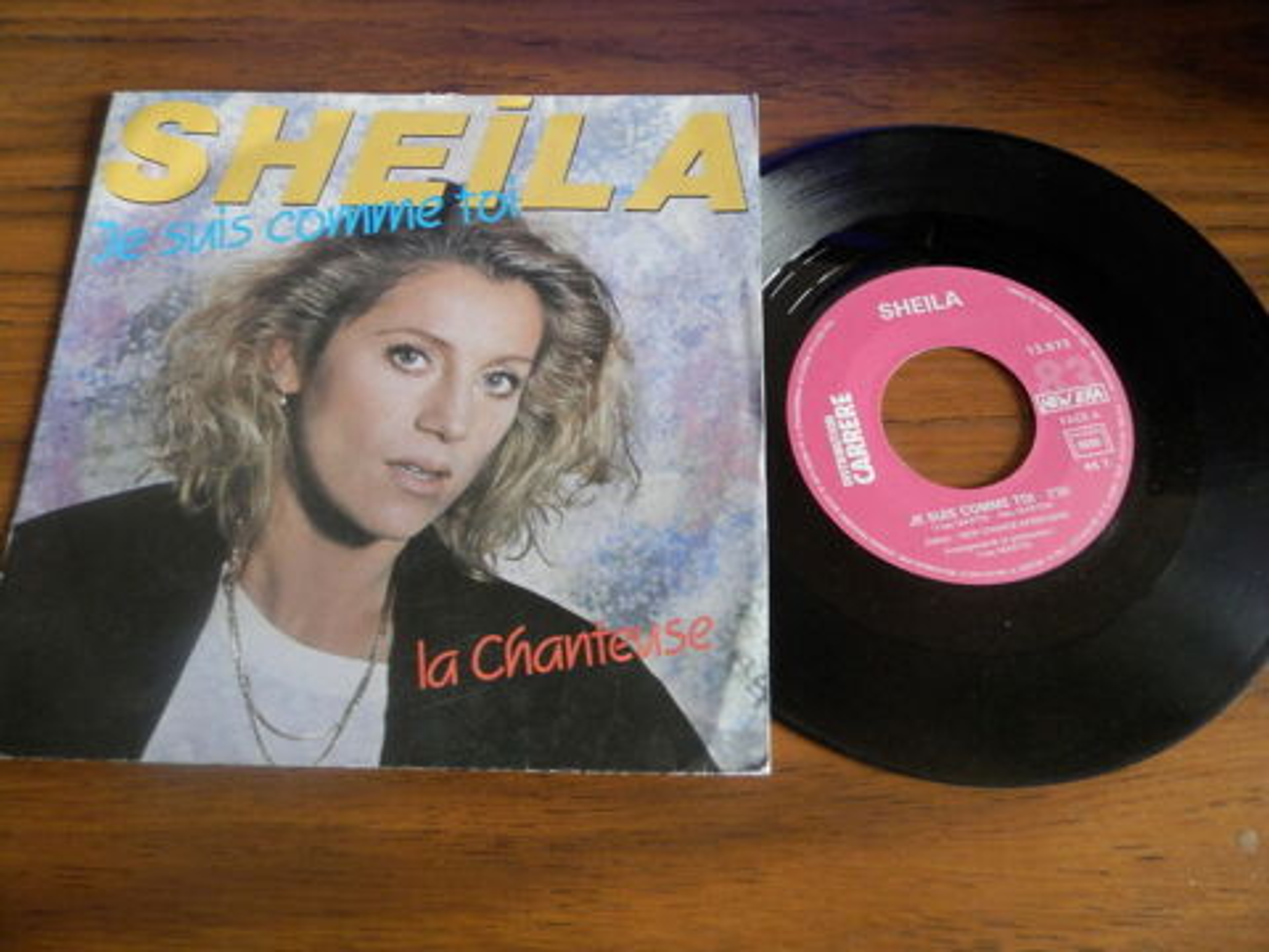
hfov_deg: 69.4
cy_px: 476
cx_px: 634
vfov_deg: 54.9
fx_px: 916
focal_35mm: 25
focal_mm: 4.5
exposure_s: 1/8
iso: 250
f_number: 3.1
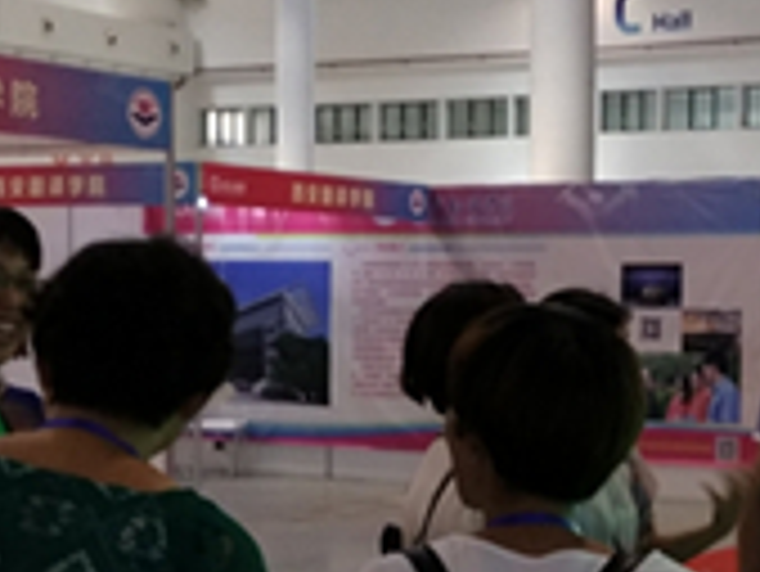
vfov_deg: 15.4
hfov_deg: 20.3
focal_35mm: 96
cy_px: 342
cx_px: 513
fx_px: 2109
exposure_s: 1/25
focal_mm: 4.73
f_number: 2.2
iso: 500
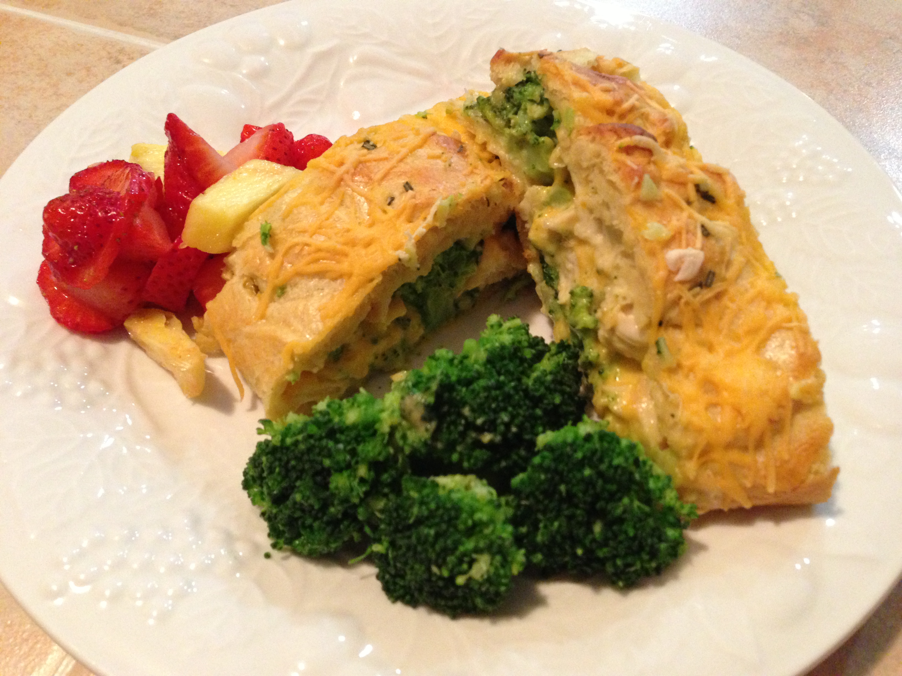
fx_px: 860
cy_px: 338
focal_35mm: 33
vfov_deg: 42.9
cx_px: 451
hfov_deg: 55.4
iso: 500
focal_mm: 4.13
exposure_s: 1/15
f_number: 2.4
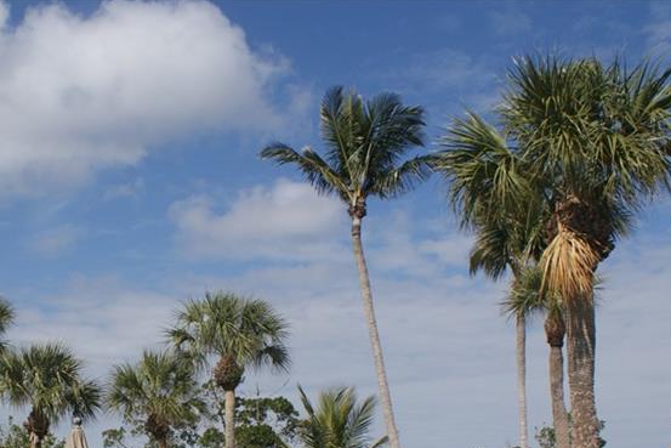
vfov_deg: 26.0
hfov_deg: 37.9
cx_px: 116
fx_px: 932
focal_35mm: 50
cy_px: 413
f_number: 10
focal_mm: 18
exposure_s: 1/250
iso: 100
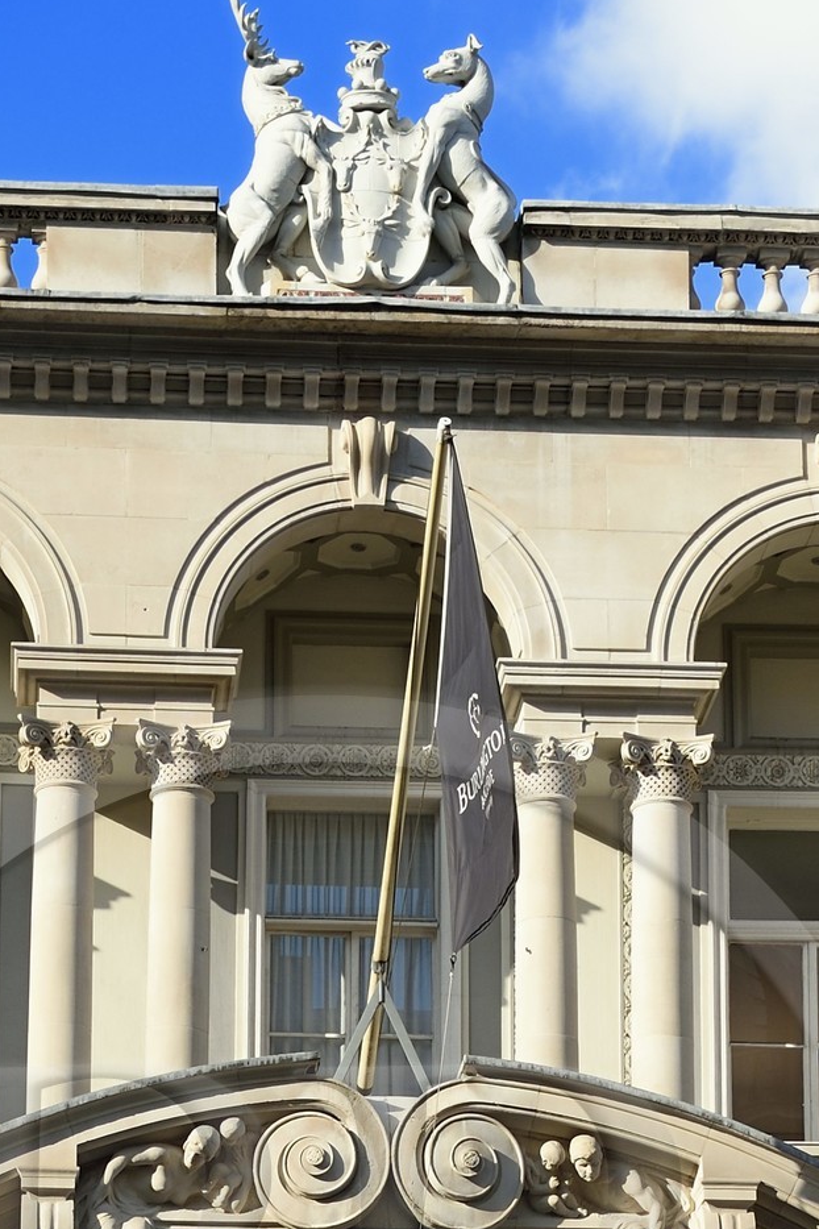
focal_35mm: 108
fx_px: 3685
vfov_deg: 18.3
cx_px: 324
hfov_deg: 12.7
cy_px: 1311
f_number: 14
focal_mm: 42
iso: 200
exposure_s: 1/100
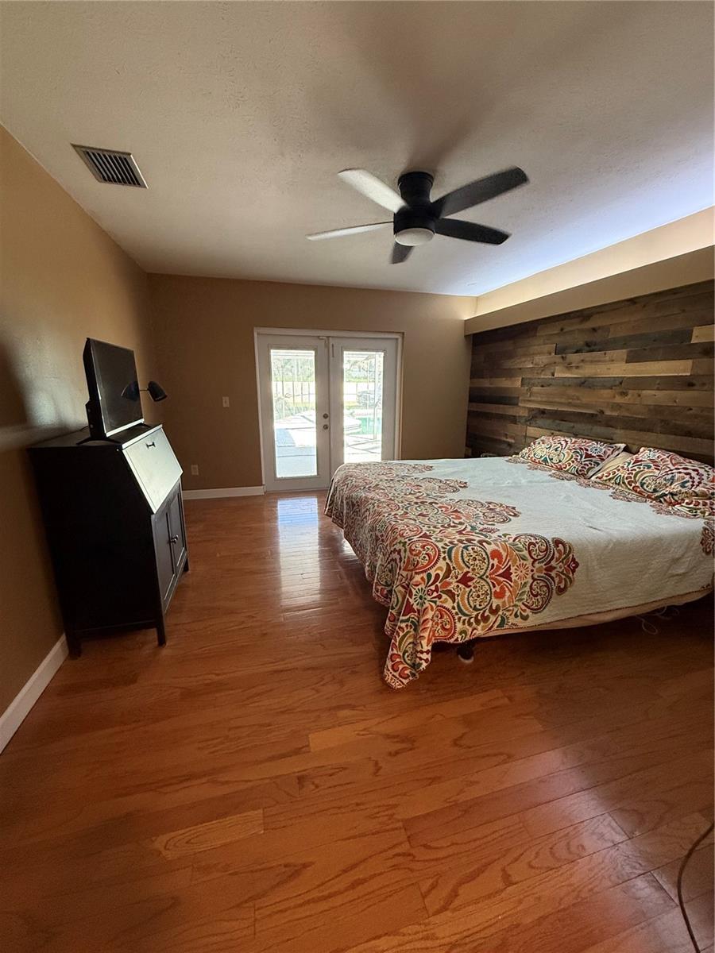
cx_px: 358
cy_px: 476
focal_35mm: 14
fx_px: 386
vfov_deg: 102.1
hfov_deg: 85.7
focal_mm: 2.22
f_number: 2.2
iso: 400
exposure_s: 1/120
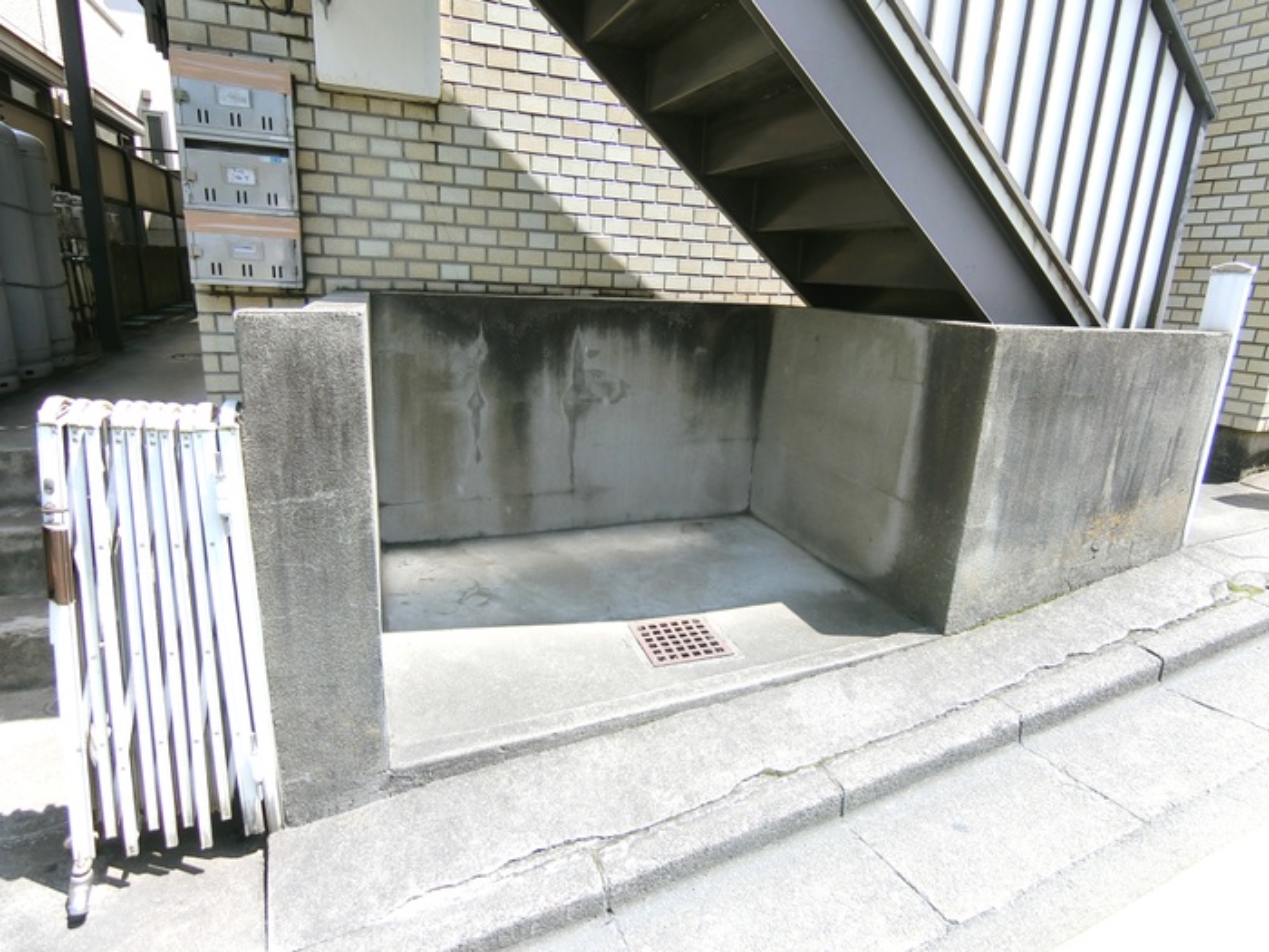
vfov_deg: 68.7
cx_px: 634
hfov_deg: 84.7
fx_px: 697
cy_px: 476
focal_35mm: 19
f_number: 2.7
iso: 80
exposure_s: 1/800
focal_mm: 4.06
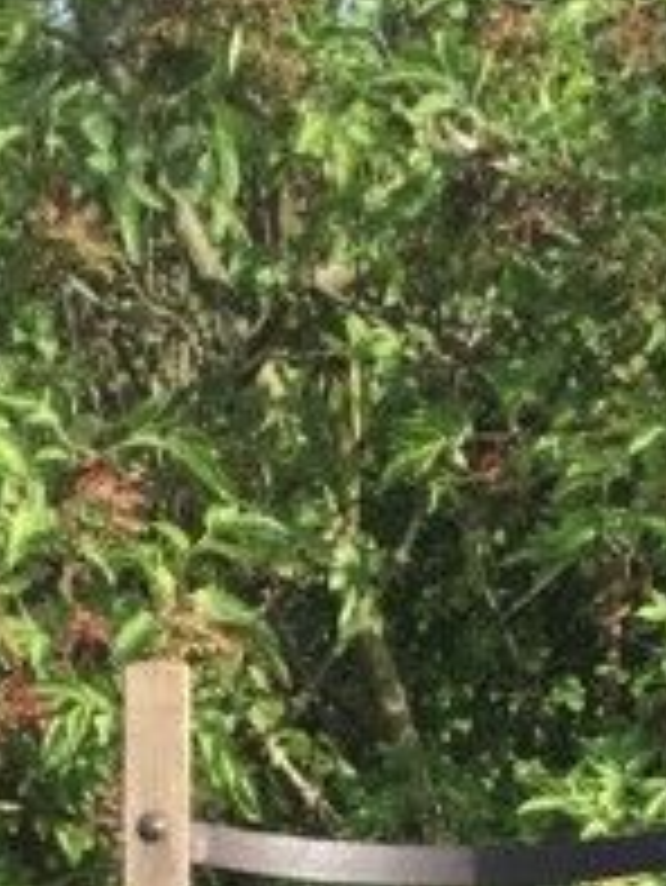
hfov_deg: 11.8
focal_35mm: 126
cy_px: 1466
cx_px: 410
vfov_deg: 14.2
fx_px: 3229
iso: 25
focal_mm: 3.3
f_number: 2.4
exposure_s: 1/424
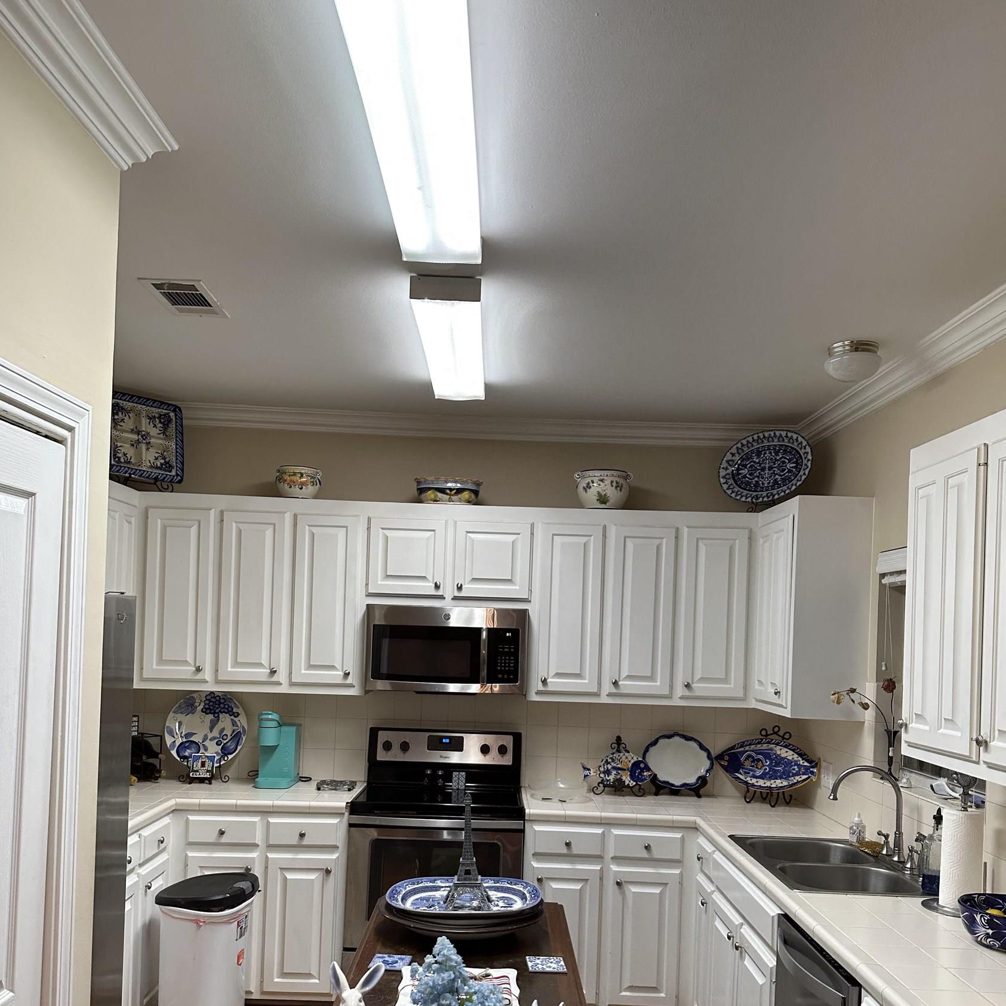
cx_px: 497
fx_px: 954
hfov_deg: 55.6
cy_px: 619
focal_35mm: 29
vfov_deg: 55.1
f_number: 1.78
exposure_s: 1/120
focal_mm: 6.86
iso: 160
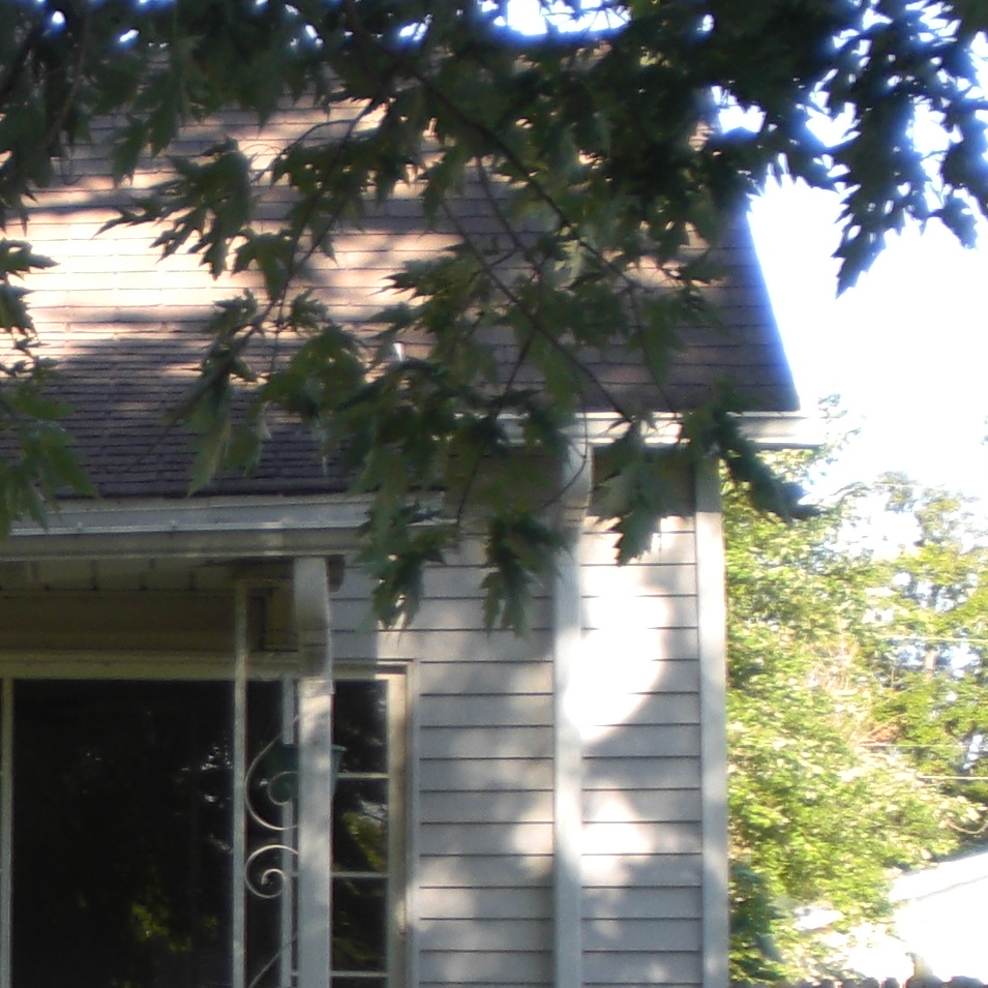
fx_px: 3487
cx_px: -504
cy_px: 832
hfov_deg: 14.9
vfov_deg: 16.0
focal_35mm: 108
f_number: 3.1
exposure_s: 1/125
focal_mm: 6.3
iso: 50
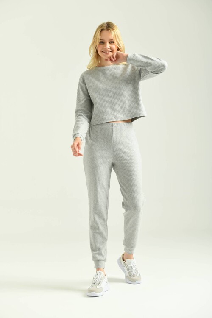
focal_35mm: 92
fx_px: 813
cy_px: 159
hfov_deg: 14.9
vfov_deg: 22.1
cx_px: 106
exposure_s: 1/160
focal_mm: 92
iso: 125
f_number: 5.6
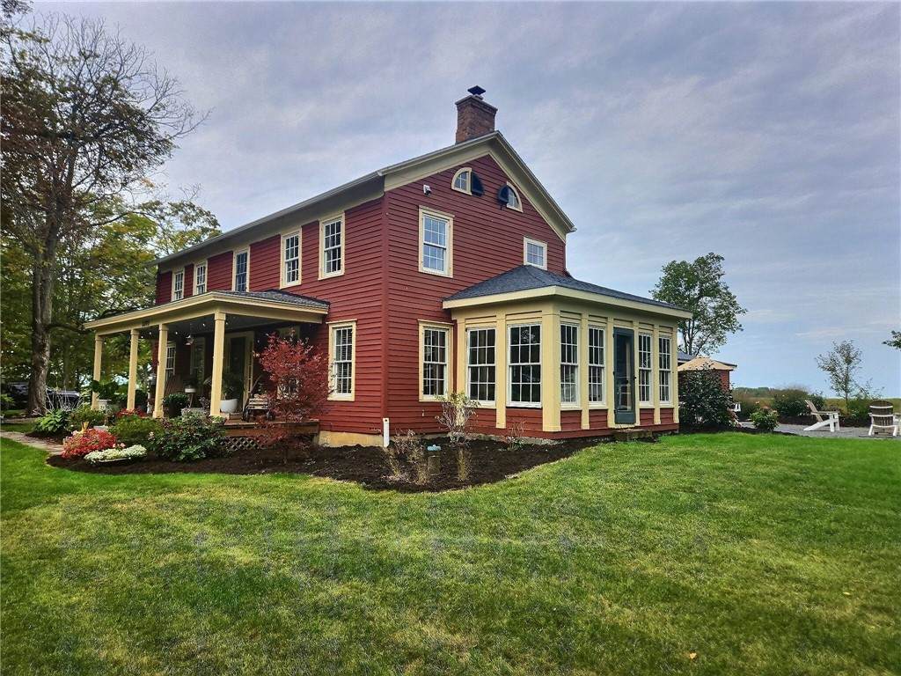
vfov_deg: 58.9
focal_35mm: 23
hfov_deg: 73.9
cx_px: 450
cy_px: 338
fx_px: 599
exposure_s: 1/2
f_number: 1.8
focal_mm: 5.4
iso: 100
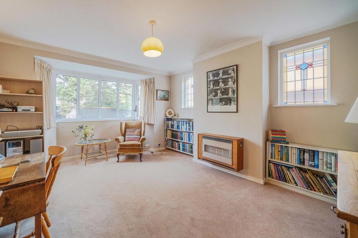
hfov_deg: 103.9
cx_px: 160
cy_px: 112
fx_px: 139
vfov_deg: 81.1
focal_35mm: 14
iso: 500
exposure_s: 1/60
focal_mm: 12
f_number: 5.6
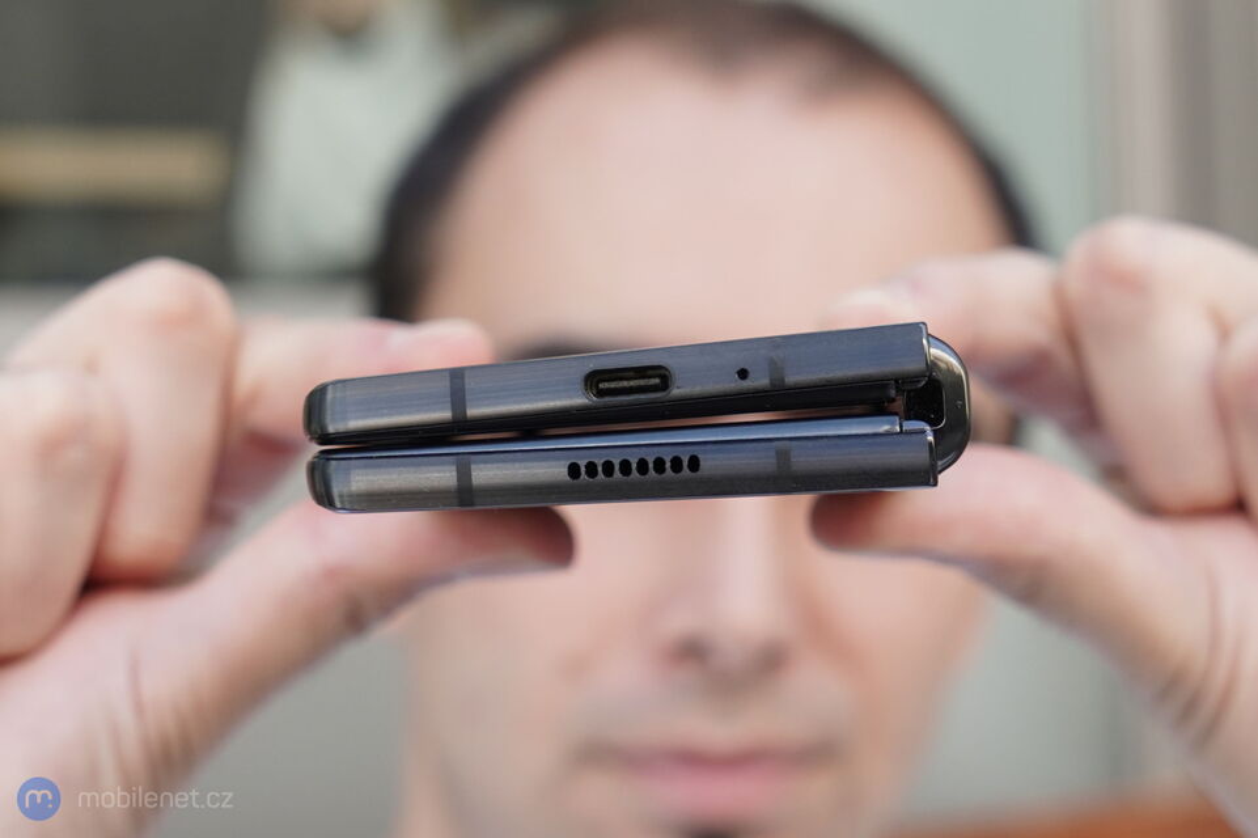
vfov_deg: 31.9
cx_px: 629
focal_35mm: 42
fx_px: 1467
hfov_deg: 46.4
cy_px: 419
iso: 500
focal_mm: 42
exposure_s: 1/250
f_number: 6.3
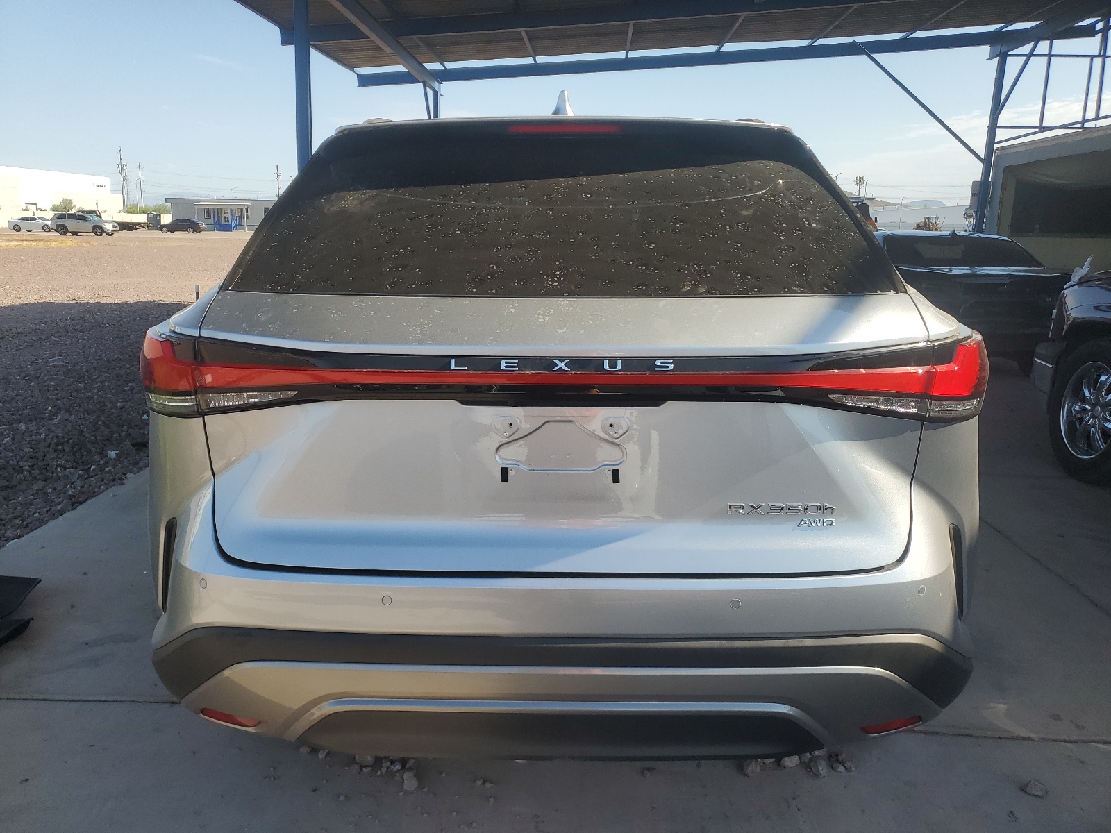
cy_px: 416
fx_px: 834
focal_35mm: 26
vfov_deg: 53.1
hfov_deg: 67.3
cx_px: 556
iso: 50
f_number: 1.5
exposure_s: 1/1667
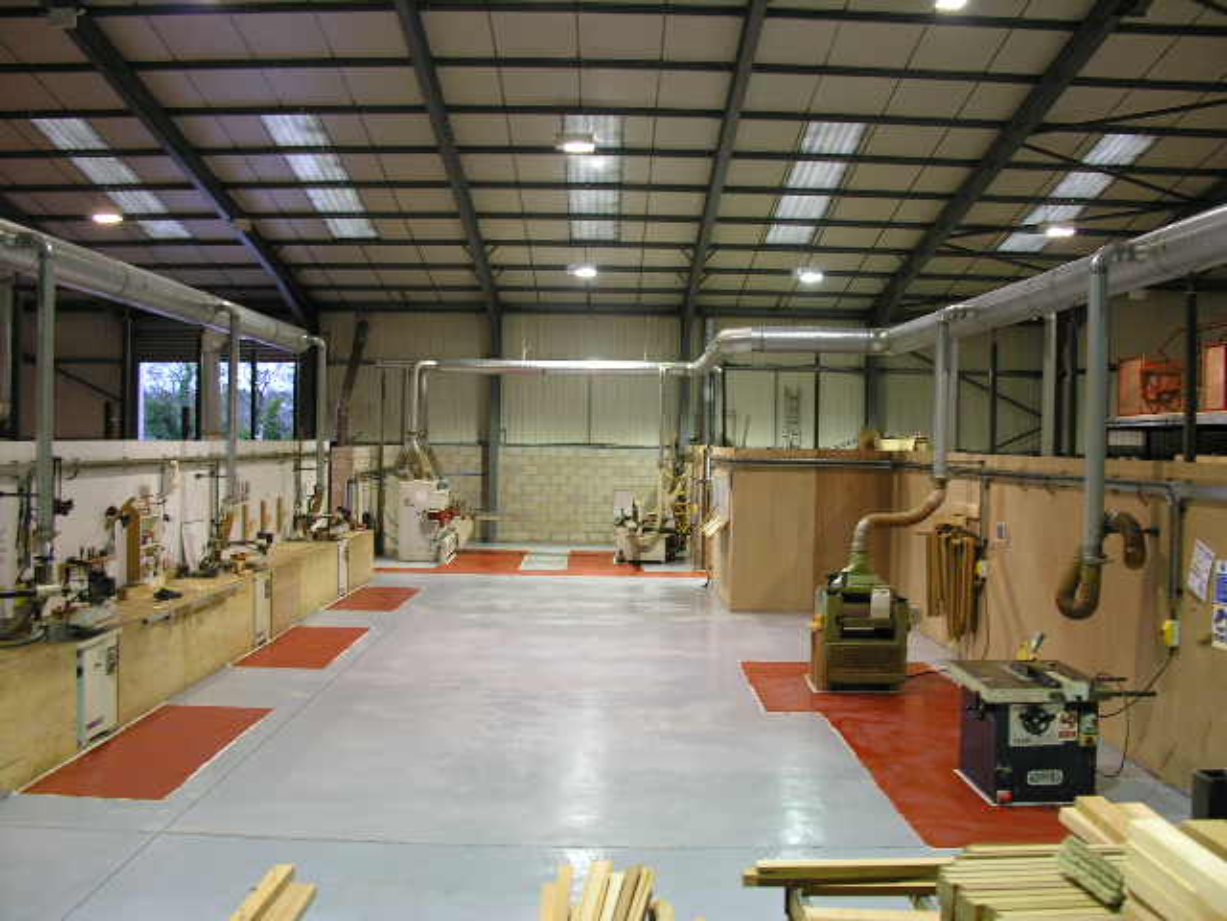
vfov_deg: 40.7
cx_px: 614
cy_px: 460
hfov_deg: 52.6
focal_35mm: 35
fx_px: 1241
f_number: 2.8
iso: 64
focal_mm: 8.9
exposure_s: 1/3.9
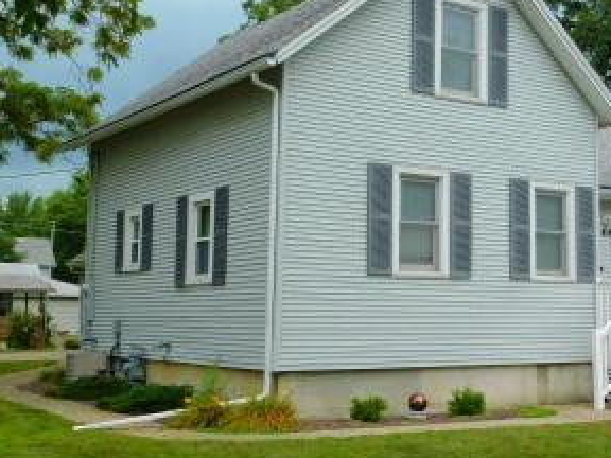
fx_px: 988
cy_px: 216
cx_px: 435
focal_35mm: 56
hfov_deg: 33.9
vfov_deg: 26.1
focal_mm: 6.3
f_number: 3.5
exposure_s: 1/800
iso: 125
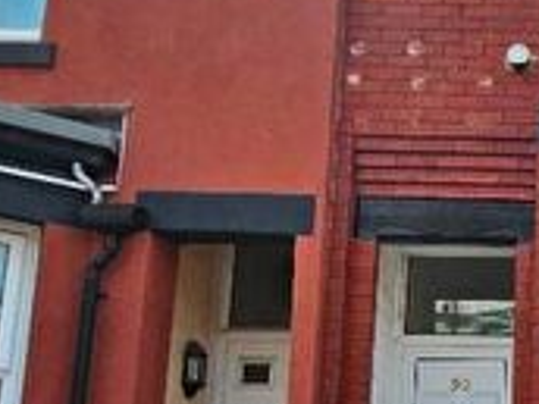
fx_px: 825
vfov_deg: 27.0
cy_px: 324
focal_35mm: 53
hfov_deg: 30.1
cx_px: 667
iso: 50
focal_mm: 2.2
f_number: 2.2
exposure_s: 1/1163
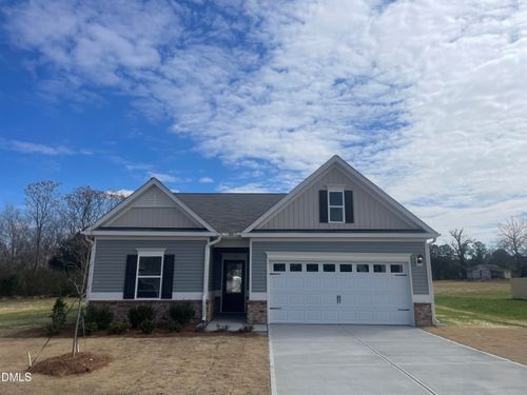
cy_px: 198
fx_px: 396
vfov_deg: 53.1
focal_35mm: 26
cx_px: 264
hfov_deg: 67.3
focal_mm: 4.2
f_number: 1.6
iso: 32
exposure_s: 1/8403
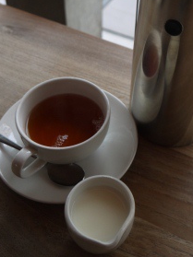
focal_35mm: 45
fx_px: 335
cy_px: 69
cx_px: 135
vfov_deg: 41.1
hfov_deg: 31.8
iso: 160
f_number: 4
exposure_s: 1/125
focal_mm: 14
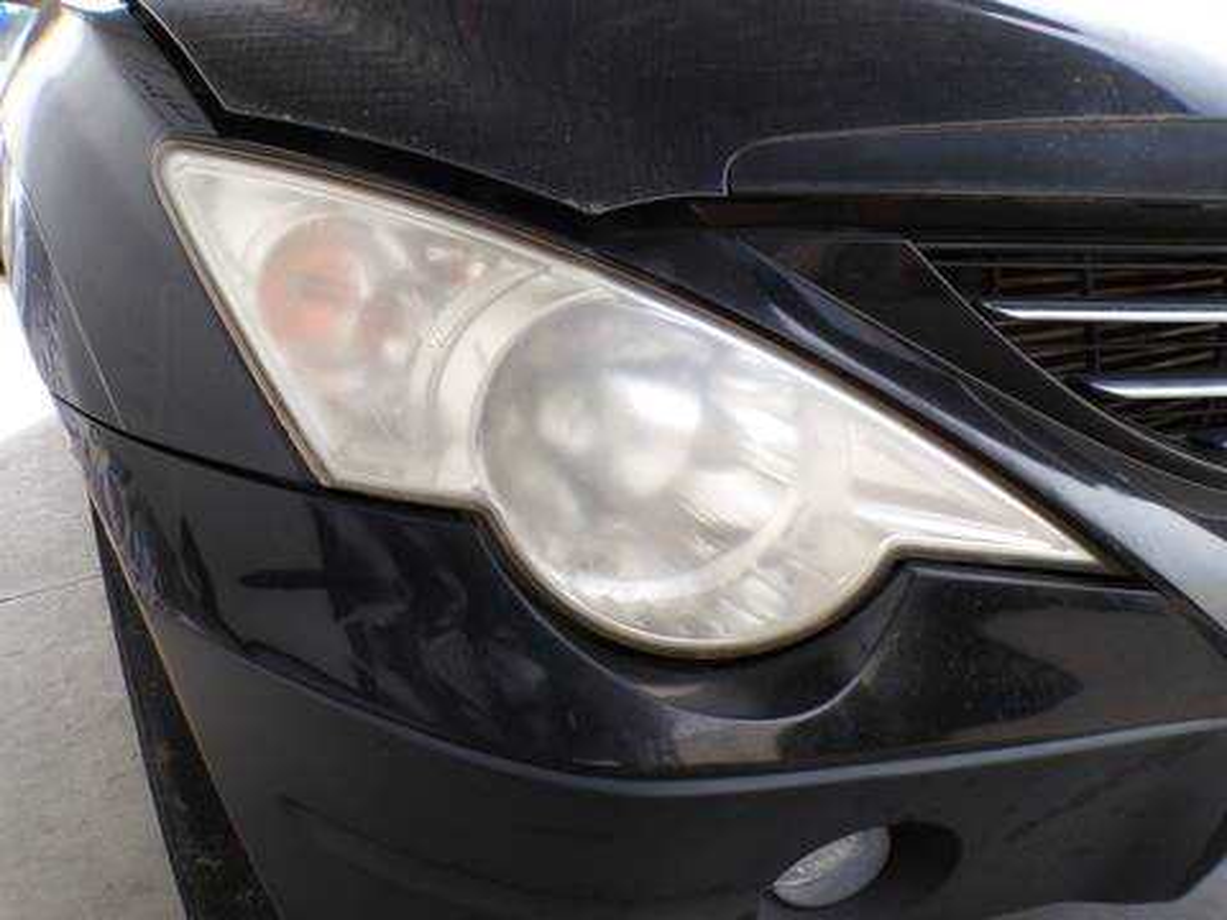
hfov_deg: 71.6
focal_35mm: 24
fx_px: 851
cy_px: 460
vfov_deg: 56.8
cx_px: 614
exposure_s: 1/110
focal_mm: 4.3
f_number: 4.4
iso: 100
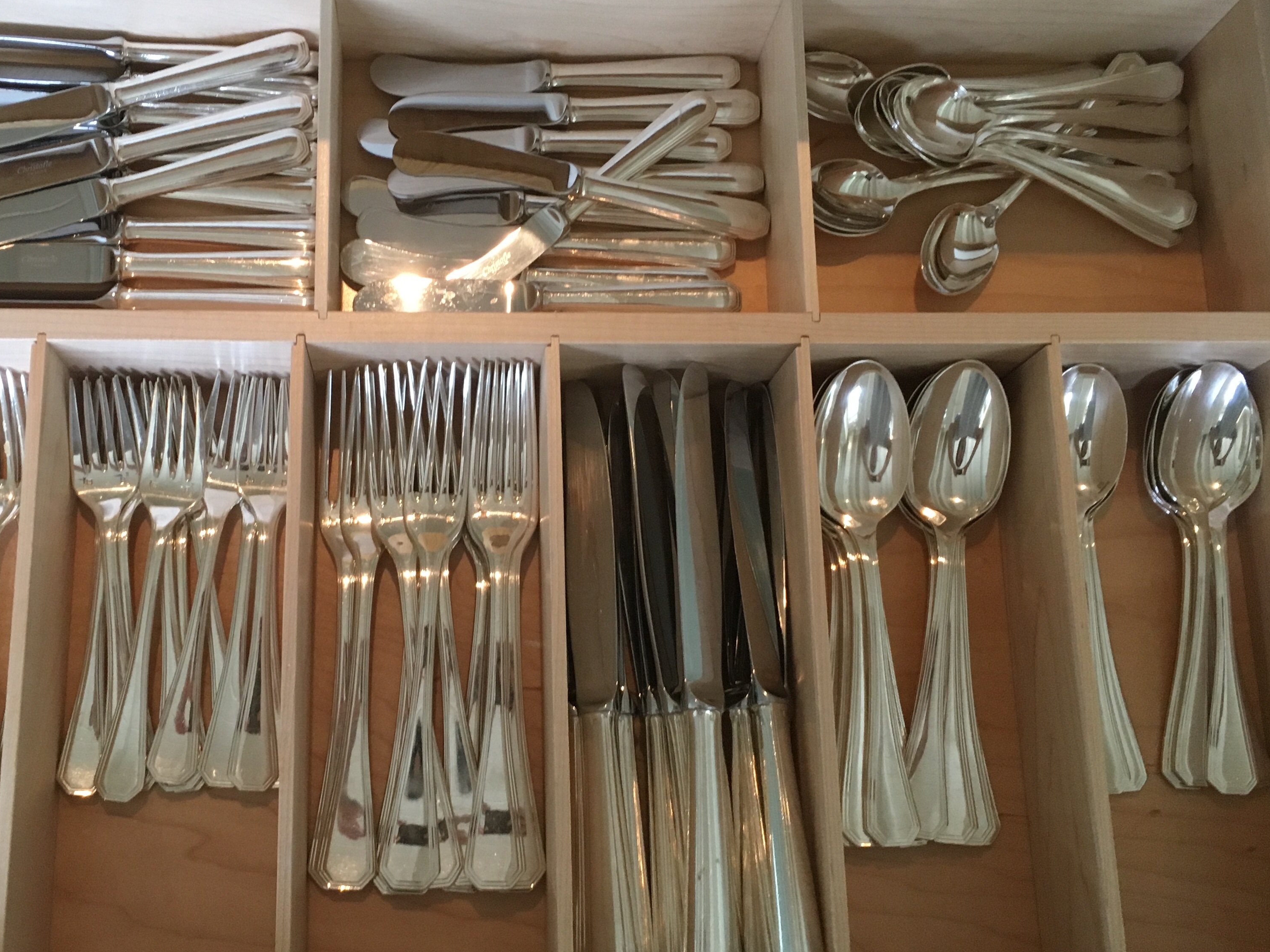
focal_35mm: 39
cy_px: 461
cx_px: 493
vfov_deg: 36.8
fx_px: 1431
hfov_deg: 47.5
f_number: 2.2
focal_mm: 4.15
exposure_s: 1/30
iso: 125
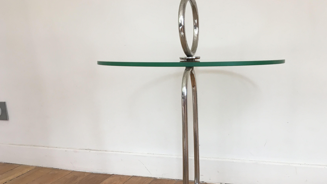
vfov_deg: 32.4
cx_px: 175
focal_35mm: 36
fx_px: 312
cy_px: 131
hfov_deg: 55.2
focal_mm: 4.15
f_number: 2.2
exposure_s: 1/33
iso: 32
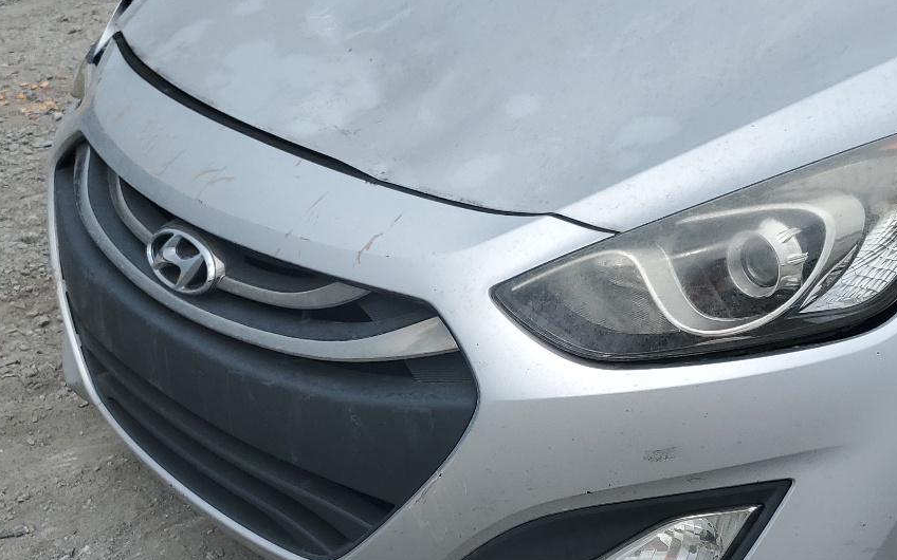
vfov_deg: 24.6
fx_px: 1271
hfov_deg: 38.8
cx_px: 513
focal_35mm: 52
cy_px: 411
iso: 50
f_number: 1.5
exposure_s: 1/2000
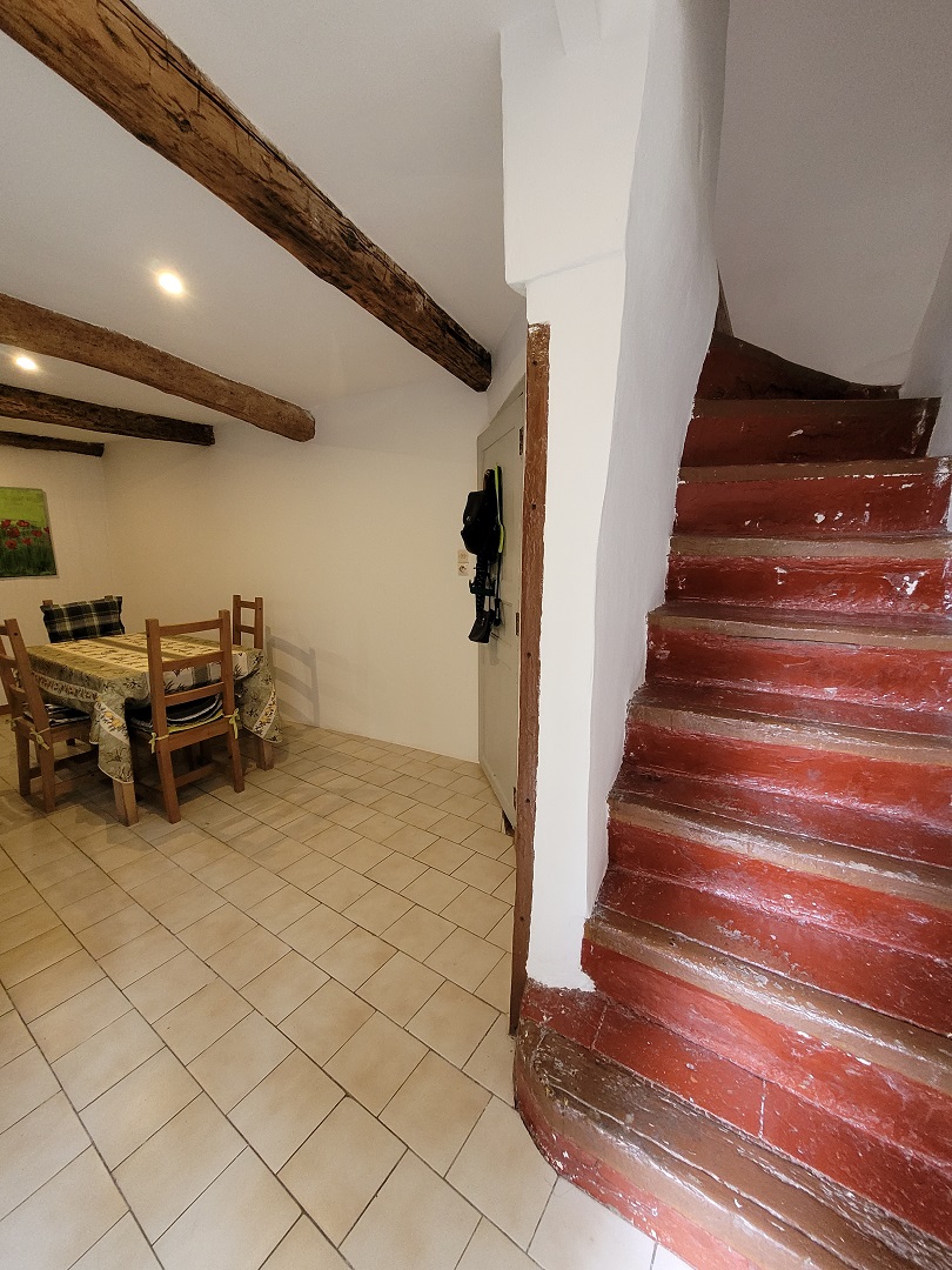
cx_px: 476
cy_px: 635
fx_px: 477
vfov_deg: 106.2
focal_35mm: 13
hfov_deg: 89.9
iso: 400
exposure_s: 1/50
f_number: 2.2
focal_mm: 1.74
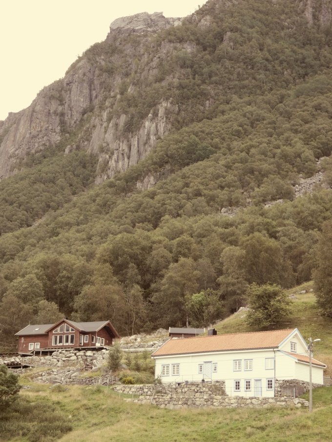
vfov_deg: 29.4
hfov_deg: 22.2
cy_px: 221
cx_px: 166
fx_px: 844
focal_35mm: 66
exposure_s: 1/160
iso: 80
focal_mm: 11.9
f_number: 4.2
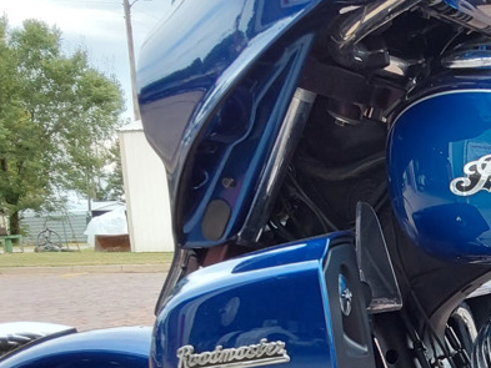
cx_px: 570
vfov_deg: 18.5
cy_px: 427
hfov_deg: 23.7
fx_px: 1078
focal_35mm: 76
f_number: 1.9
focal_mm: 2.91
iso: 50
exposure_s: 1/241
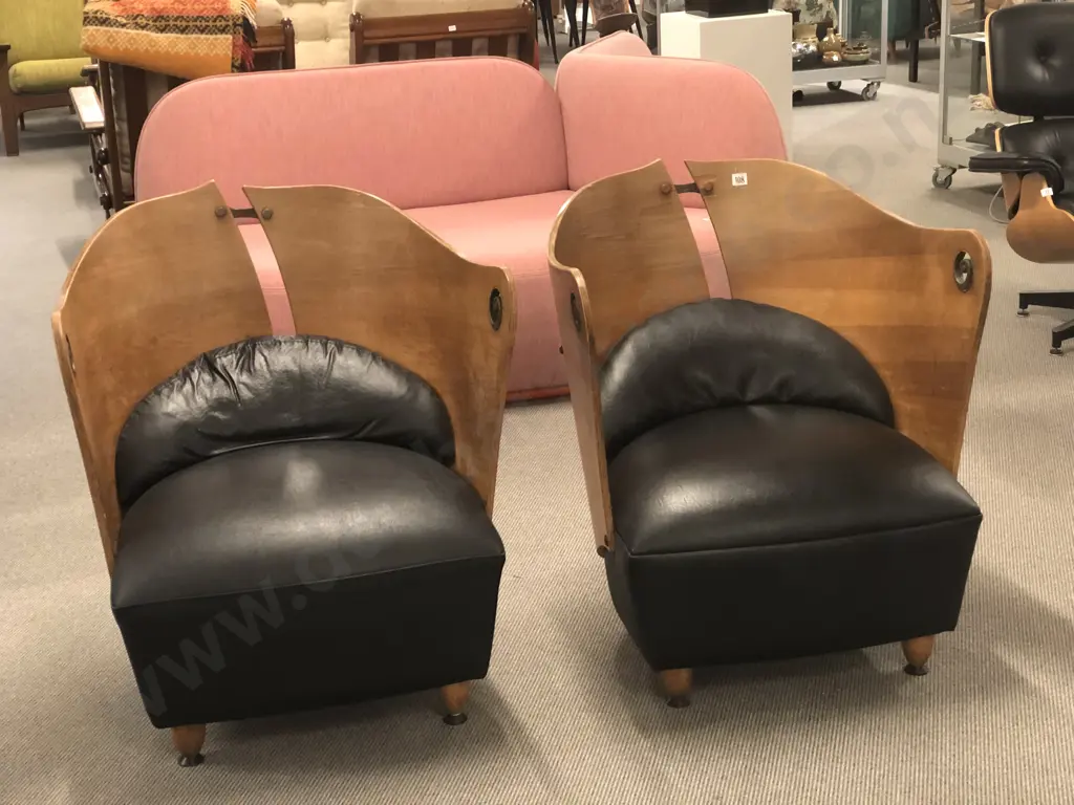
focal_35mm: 57
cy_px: 402
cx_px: 537
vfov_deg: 25.7
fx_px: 1768
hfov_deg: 33.8
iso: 400
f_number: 2.8
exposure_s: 1/33
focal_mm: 6.6
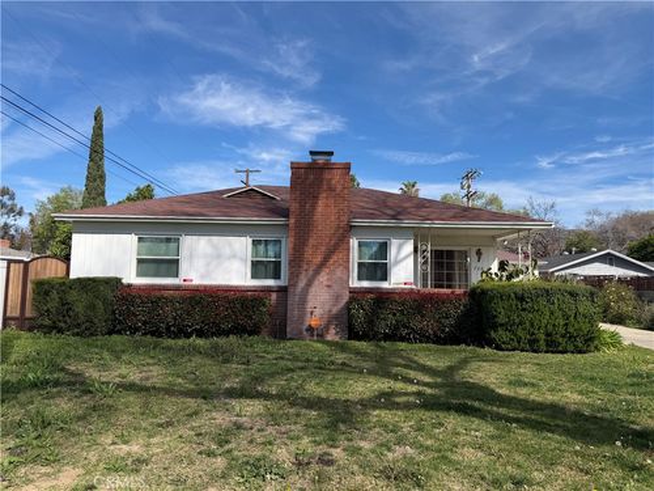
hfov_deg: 71.6
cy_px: 246
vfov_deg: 56.8
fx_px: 453
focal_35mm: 24
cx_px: 327
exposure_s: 1/3953
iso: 80
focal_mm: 6.76
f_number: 1.78
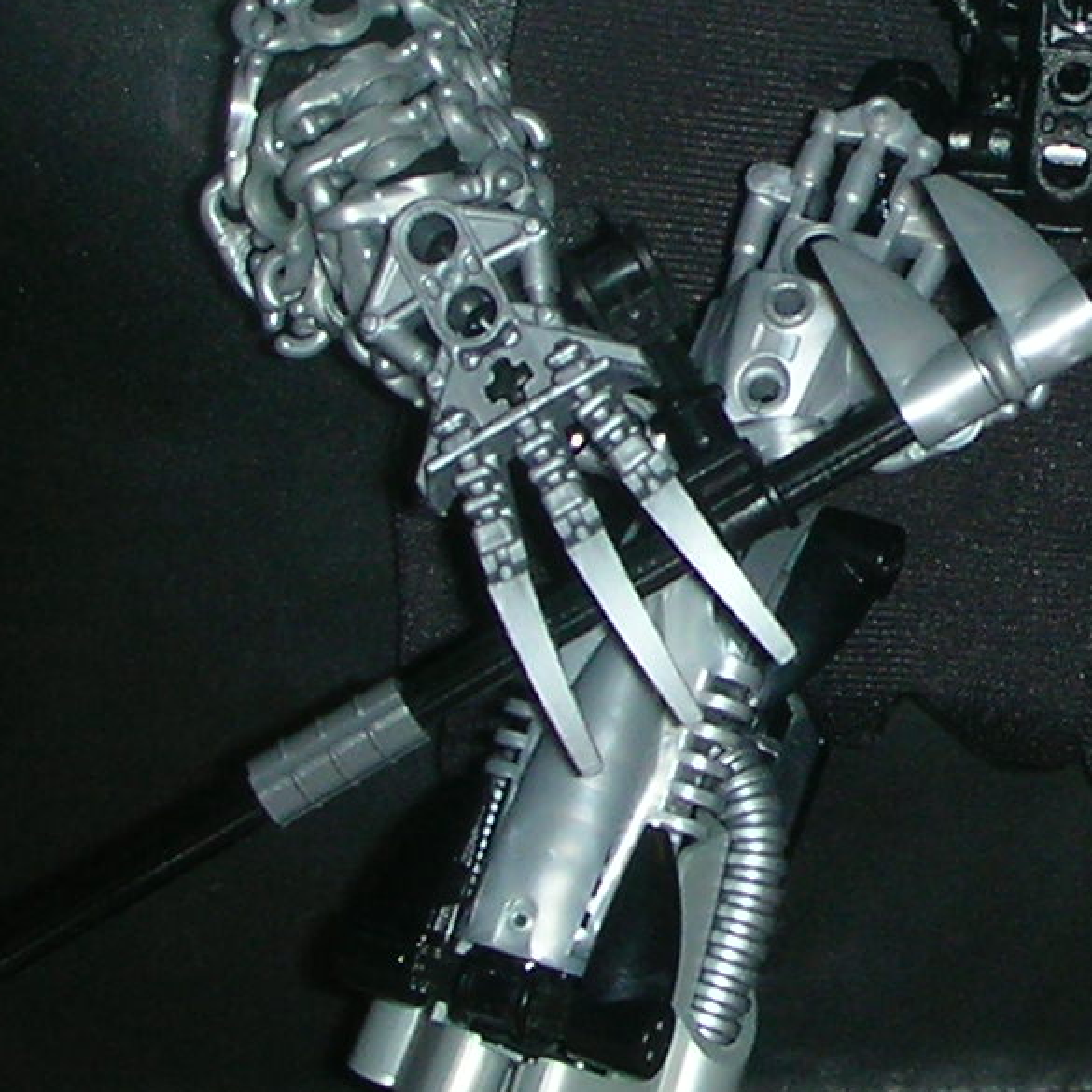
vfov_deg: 11.7
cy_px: 161
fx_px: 5318
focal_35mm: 149
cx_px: 1105
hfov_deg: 11.6
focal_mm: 5.8
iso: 50
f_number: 3
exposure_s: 1/60.1
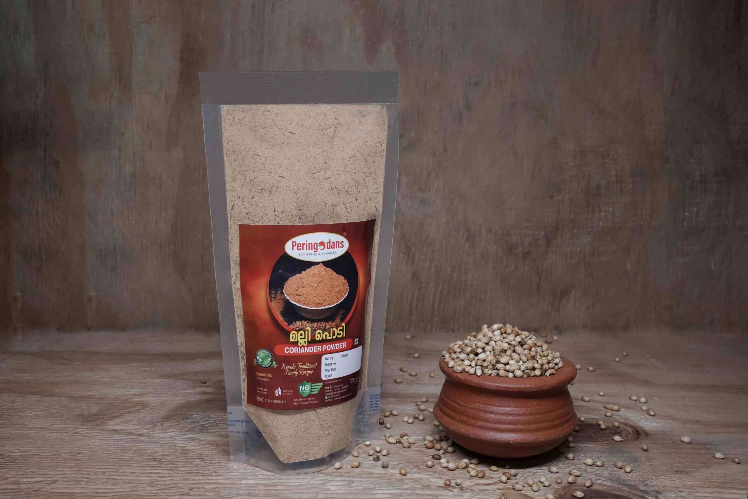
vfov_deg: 30.8
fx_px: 906
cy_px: 250
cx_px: 374
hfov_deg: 44.9
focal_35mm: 44
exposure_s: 1/500
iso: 3200
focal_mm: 43.6
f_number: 13
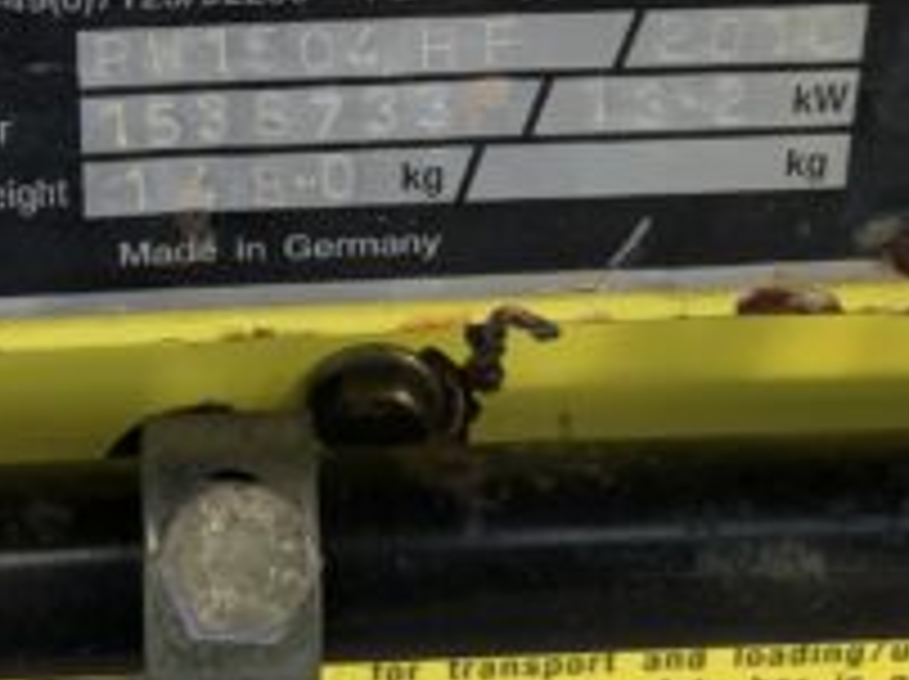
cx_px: 342
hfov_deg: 21.3
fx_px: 2413
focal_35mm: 92
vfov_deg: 15.5
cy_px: -113
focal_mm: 3
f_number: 1.8
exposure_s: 1/309
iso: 16
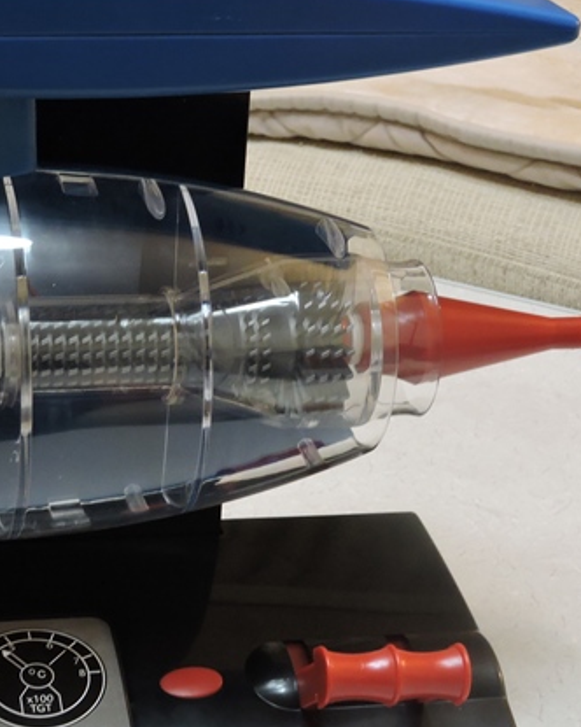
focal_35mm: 94
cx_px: 102
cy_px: 392
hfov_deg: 16.2
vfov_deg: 20.4
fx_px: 2020
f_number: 4
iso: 400
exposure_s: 1/15
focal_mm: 9
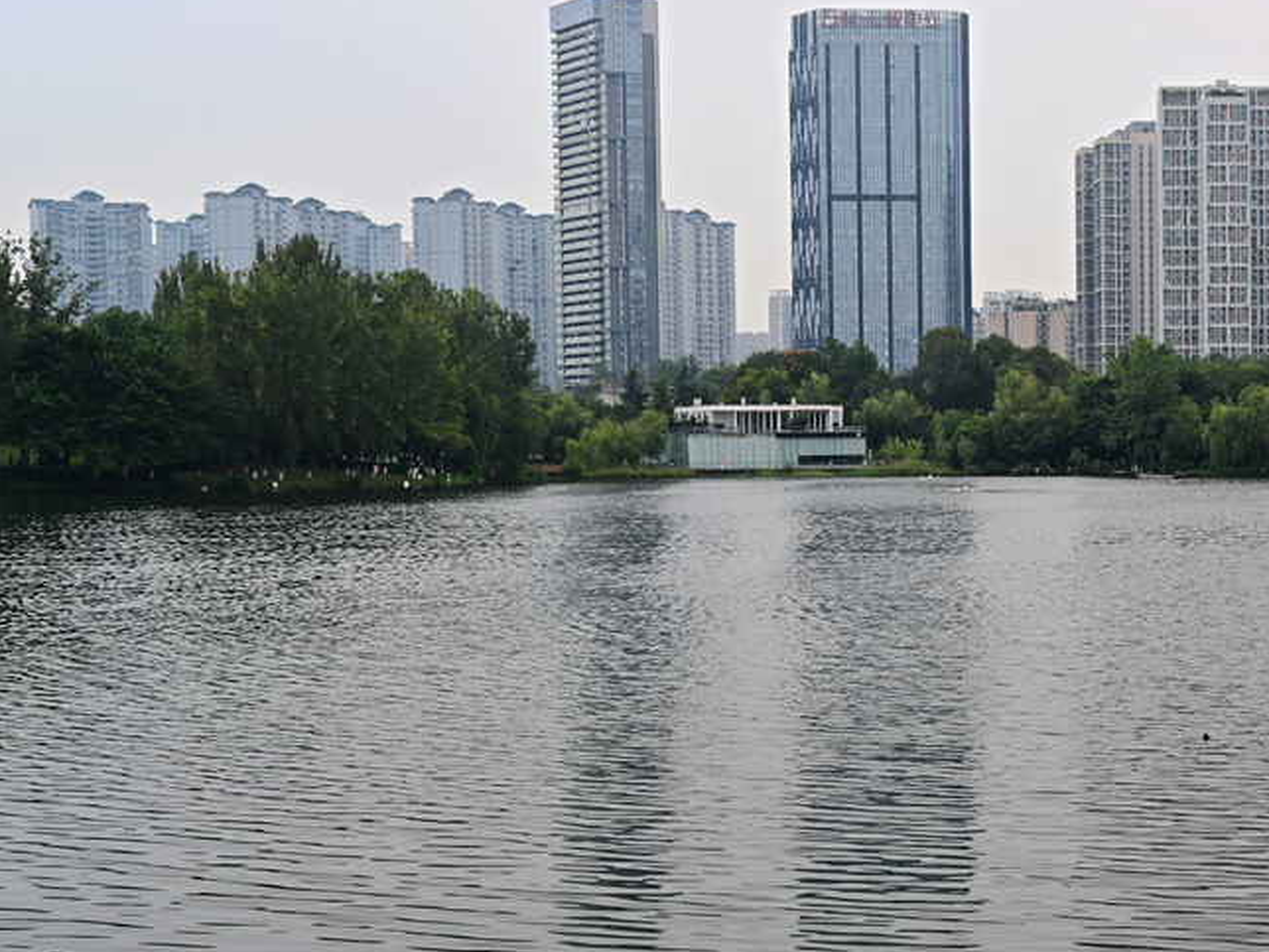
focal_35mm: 77
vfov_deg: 19.1
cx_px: 1147
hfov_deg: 24.6
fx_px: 2823
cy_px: 639
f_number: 8
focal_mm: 43
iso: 100
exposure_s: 1/25
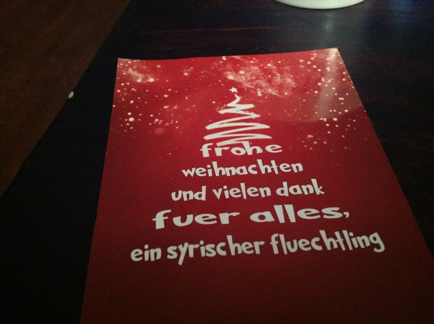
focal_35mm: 35
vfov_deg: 40.6
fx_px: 438
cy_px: 162
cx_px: 217
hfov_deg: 52.7
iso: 800
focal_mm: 4.28
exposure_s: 1/15
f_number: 2.4
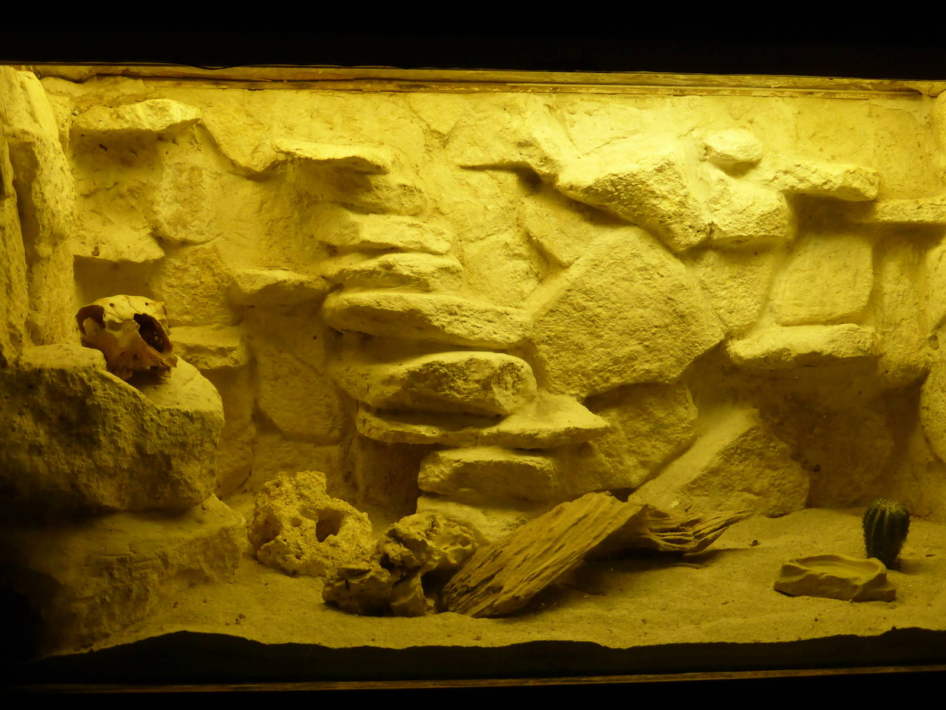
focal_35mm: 46
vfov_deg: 31.5
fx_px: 1257
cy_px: 355
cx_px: 473
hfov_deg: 41.2
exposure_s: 1/40
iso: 400
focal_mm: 7.9
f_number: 4.1
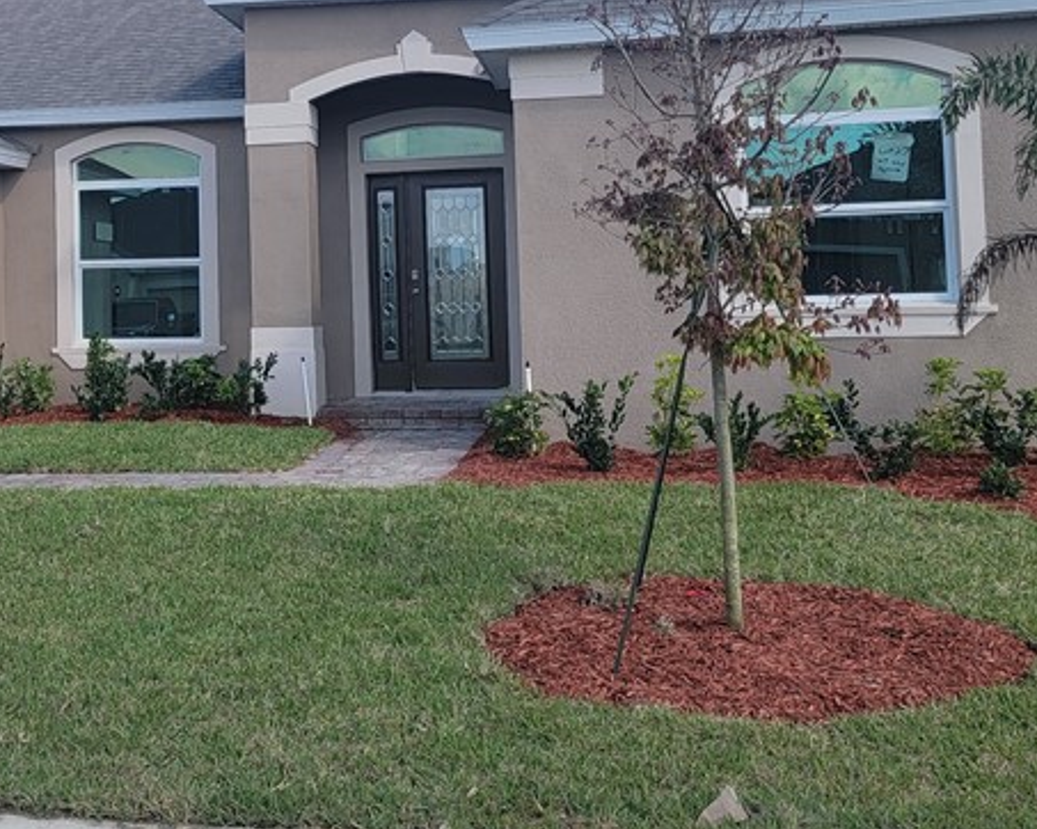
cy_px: 211
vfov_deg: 28.2
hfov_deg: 34.1
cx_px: 174
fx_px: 1626
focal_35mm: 53
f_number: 1.8
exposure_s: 1/688
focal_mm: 6.7
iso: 16
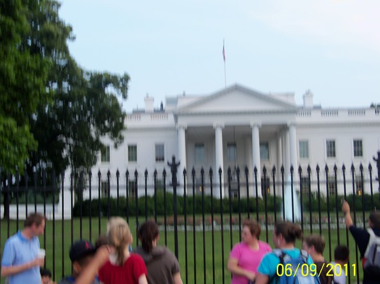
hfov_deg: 34.9
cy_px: 153
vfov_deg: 26.5
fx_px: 604
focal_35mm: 55
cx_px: 172
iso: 80
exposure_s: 1/50
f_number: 3.8
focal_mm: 8.8
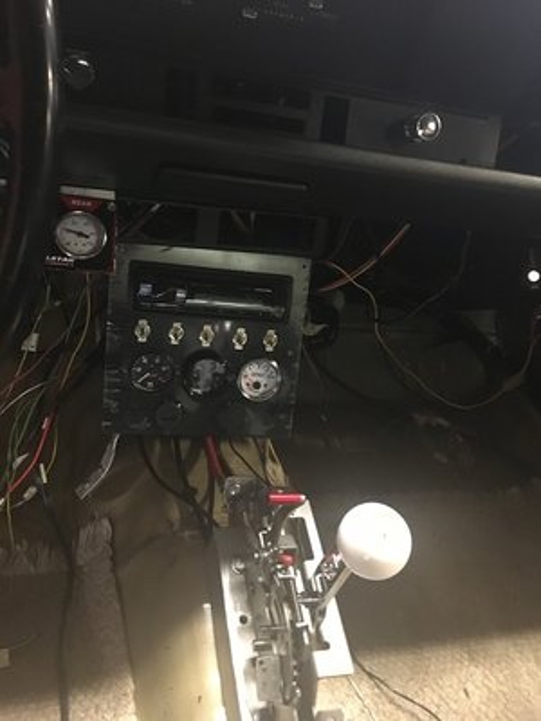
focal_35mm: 29
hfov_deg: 48.2
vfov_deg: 61.7
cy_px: 360
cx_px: 270
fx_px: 604
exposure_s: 1/15
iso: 320
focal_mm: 4.15
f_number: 2.2
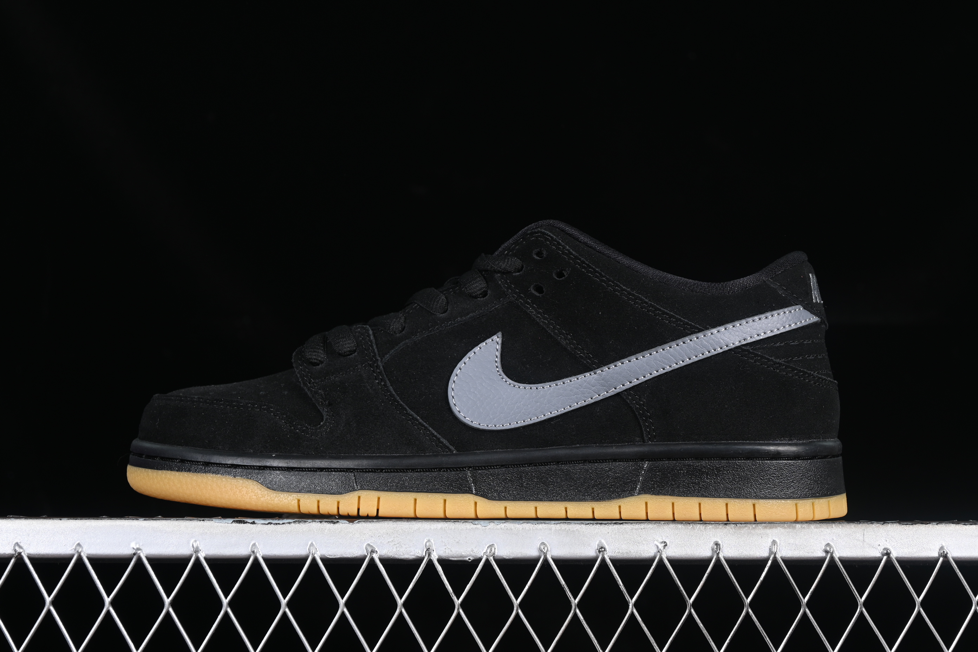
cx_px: 489
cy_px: 326
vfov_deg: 18.2
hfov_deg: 27.0
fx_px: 2037
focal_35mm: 75
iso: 160
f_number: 6.3
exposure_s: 1/60
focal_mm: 50
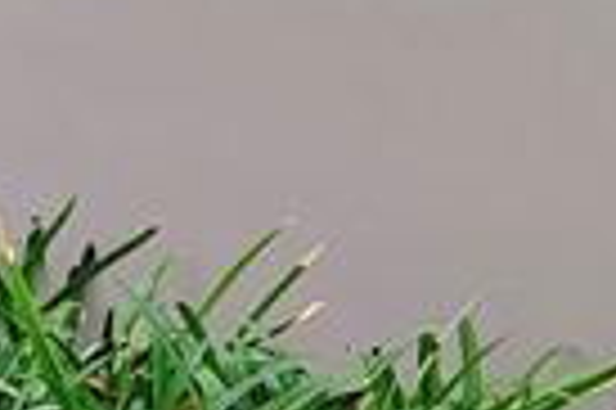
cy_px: -137
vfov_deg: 7.3
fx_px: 3179
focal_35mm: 186
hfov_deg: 10.5
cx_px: -443
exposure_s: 1/226
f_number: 1.8
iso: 100
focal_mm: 5.56
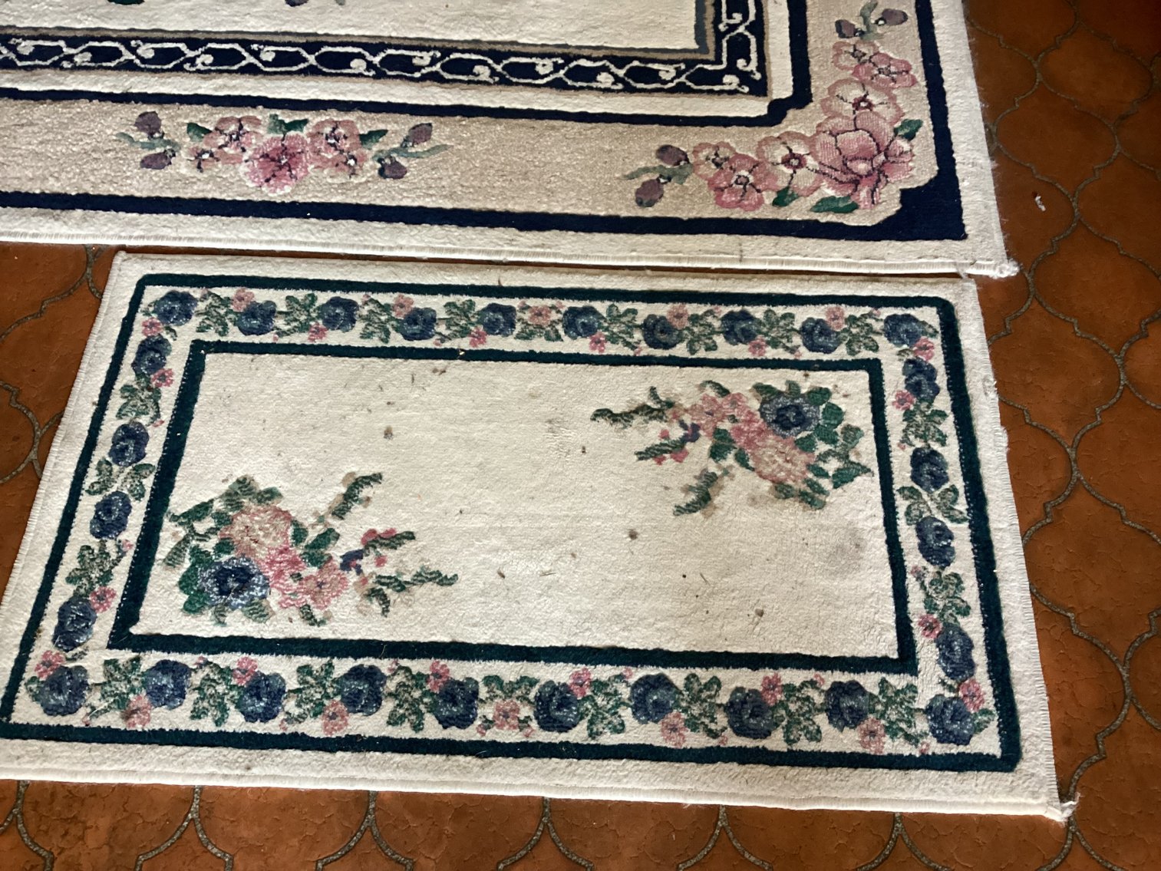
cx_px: 580
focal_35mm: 31
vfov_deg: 45.4
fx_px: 1040
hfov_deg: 58.3
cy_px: 436
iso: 320
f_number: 2.4
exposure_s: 1/40
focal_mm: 3.3
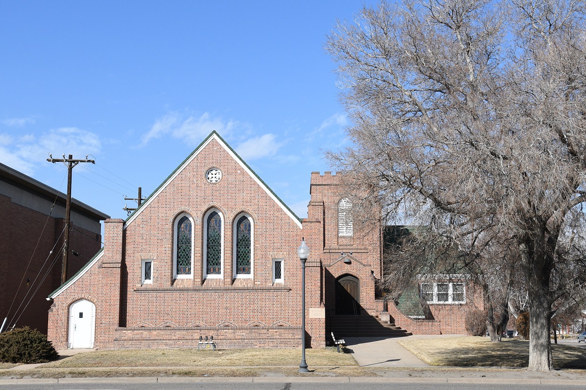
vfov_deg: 28.1
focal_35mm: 48
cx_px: 303
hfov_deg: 41.1
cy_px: 203
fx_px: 781
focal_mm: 30
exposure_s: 1/1250
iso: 500
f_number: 8
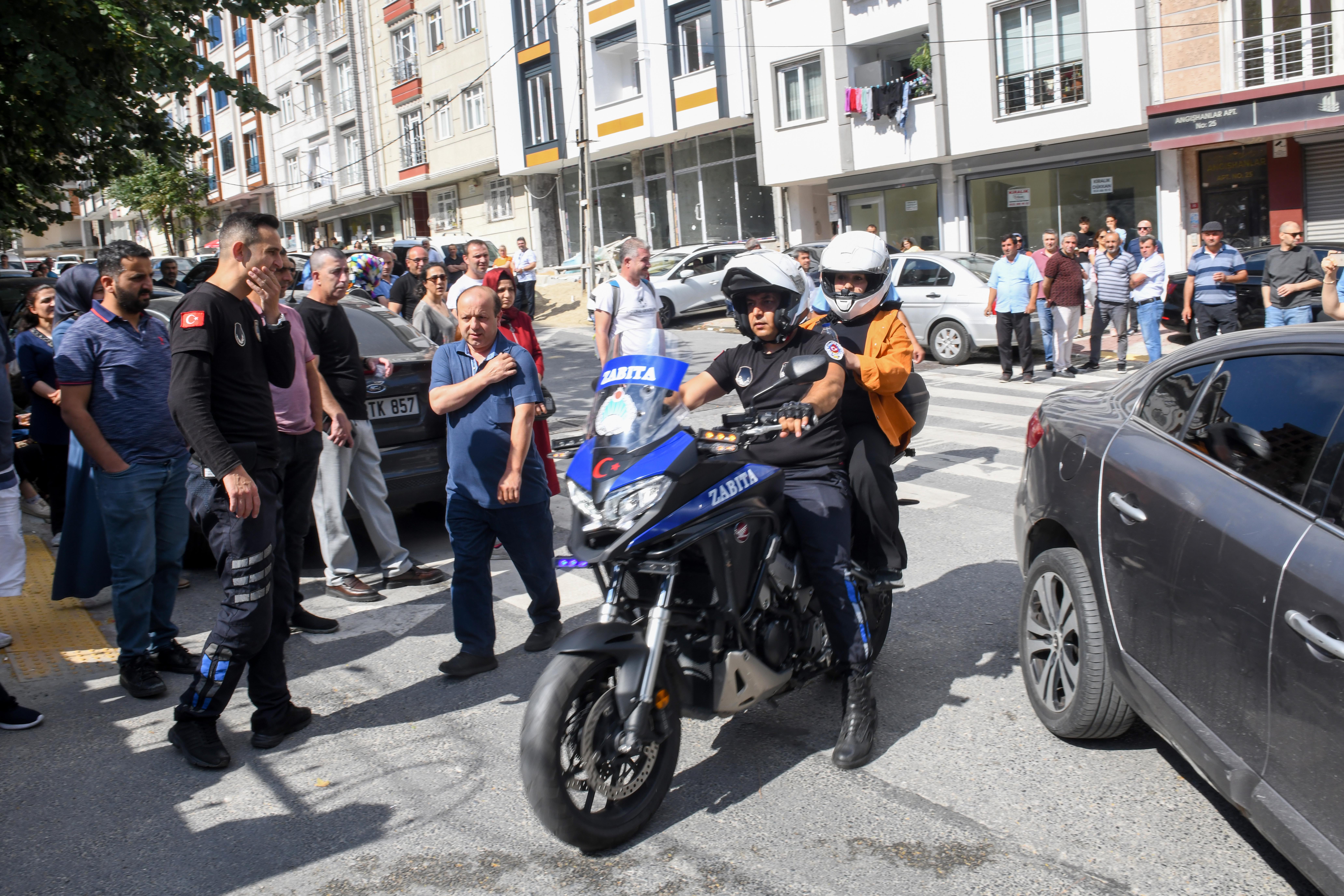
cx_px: 672
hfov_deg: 73.7
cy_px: 448
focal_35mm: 24
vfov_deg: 53.1
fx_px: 896
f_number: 18
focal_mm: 24
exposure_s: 1/125
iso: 400
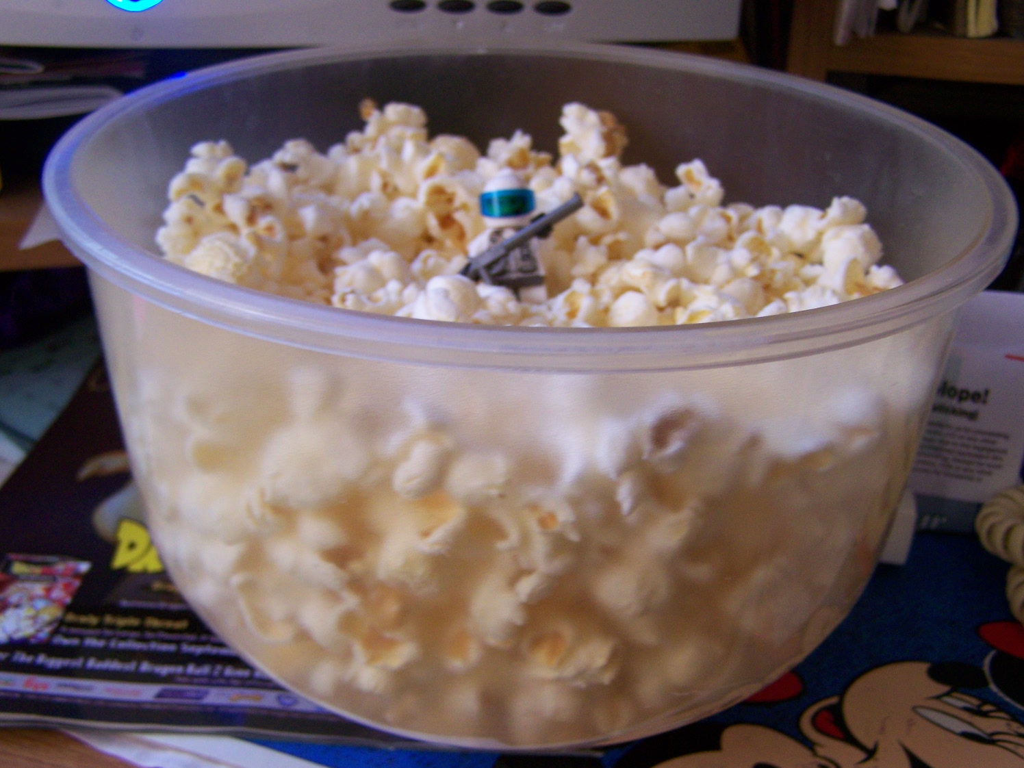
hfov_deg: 49.0
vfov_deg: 37.7
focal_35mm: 38
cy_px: 384
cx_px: 512
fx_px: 1124
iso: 160
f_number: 2.8
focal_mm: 6.3
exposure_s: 1/13
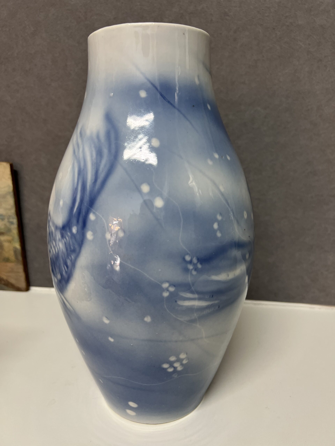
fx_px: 335
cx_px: 168
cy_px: 223
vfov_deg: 67.3
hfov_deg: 53.1
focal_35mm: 26
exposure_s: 1/100
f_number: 1.5
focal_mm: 5.7
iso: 125
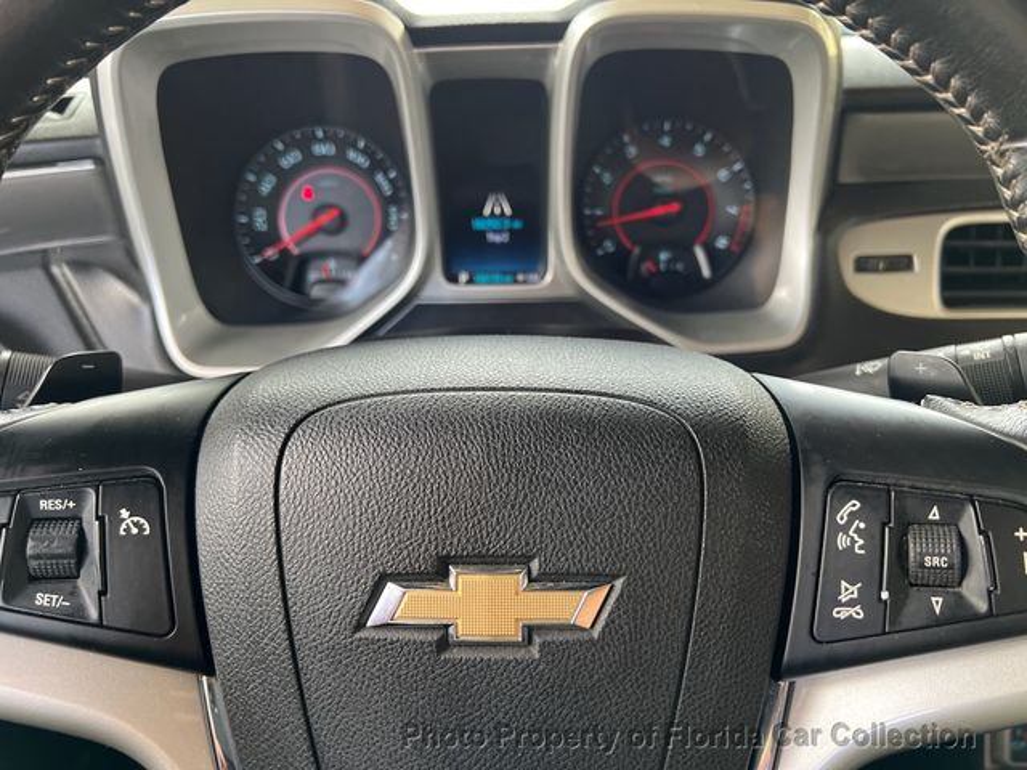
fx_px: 771
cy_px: 385
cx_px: 514
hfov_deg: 67.3
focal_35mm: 26
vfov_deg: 53.1
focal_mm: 5.7
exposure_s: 1/121
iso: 125
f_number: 1.5
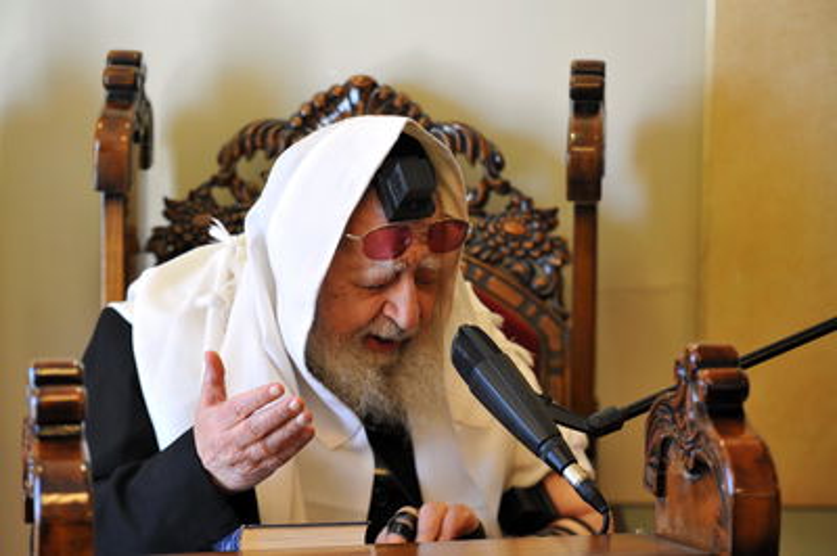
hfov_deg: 22.2
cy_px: 278
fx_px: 2137
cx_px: 418
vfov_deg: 14.8
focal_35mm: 92
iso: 800
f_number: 2.8
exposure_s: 1/160
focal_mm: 92
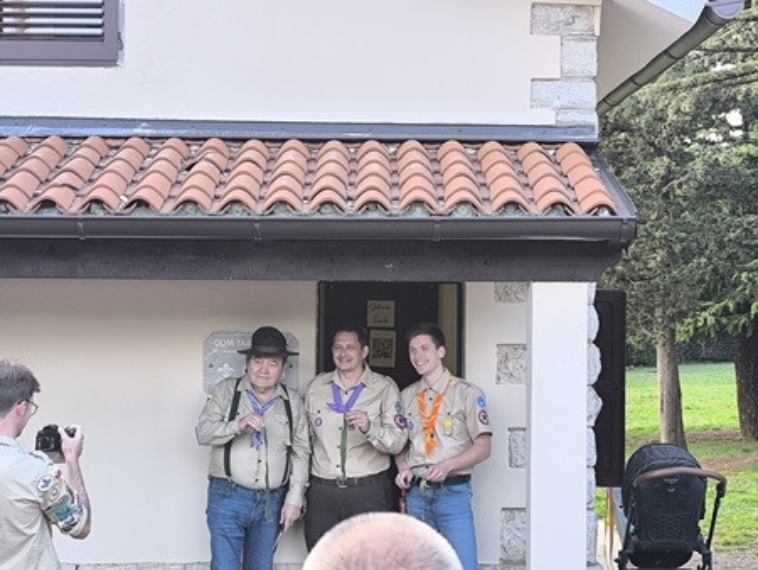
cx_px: 379
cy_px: 285
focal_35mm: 91
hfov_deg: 21.5
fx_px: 1994
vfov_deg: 16.3
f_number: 1.65
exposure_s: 1/100
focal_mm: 6.14
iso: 100
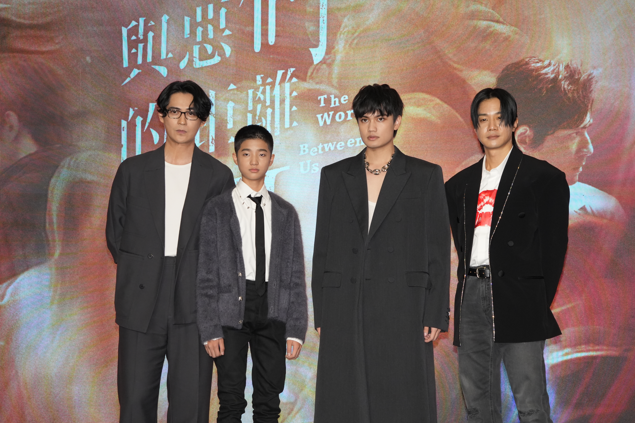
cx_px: 318
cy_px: 212
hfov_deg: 15.2
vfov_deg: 10.2
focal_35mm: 135
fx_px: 2381
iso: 3200
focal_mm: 135
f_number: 6.3
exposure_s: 1/200
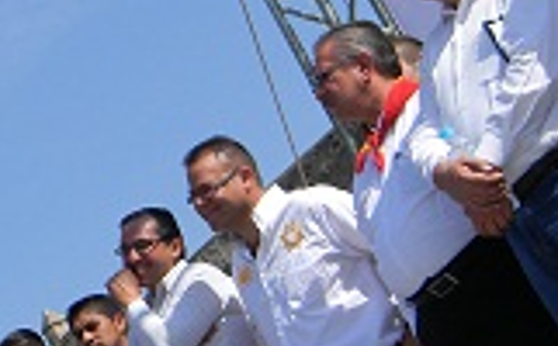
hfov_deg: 16.2
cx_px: -94
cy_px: 187
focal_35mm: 124
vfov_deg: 10.5
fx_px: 1882
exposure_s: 1/234
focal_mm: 8.6
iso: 80
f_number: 7.8
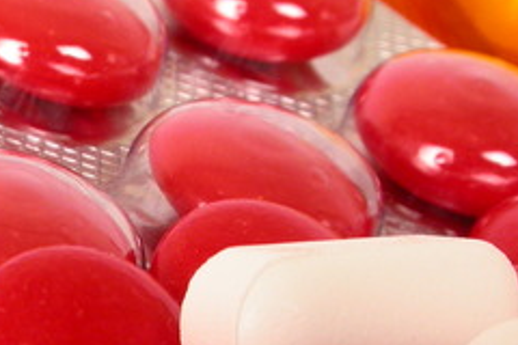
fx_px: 2561
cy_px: 252
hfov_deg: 11.4
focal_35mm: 178
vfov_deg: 7.7
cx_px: -54
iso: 100
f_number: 8.4
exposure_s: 1/60.3
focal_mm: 14.6
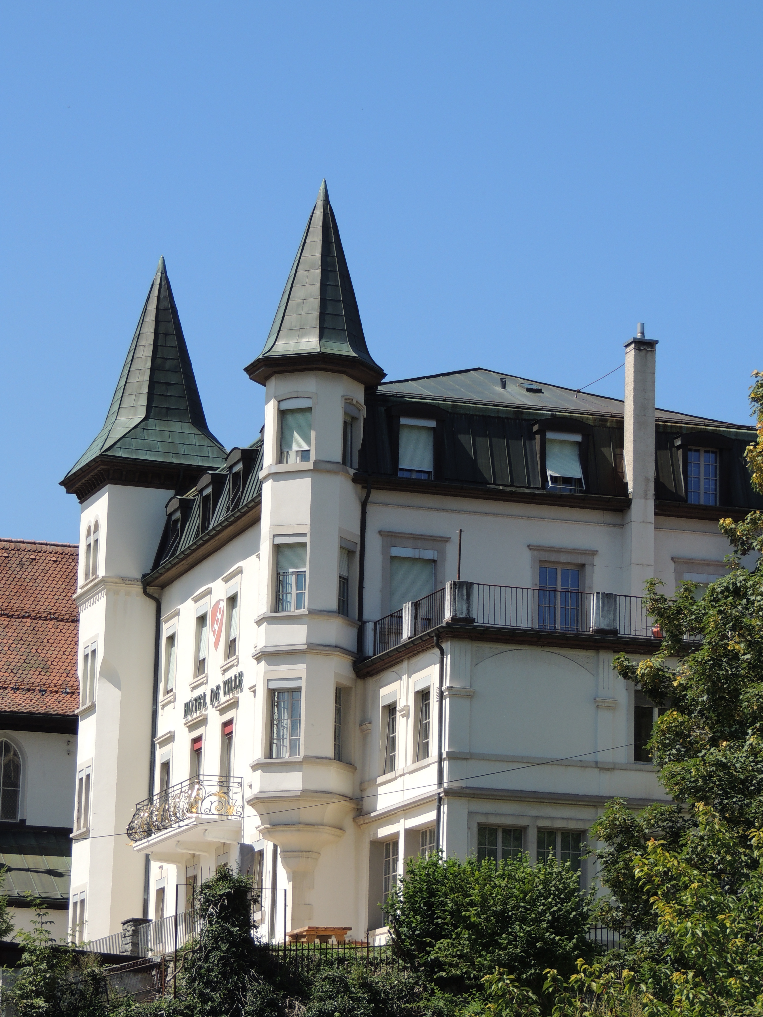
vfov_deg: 16.4
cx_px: 382
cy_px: 508
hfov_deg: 12.3
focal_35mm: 120
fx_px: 3527
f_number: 4.2
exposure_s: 1/640
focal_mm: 21.4
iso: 100
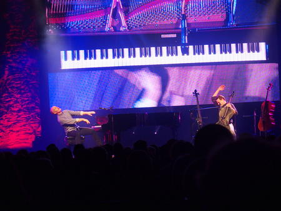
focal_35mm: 112
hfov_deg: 17.6
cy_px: 106
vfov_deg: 13.2
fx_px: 910
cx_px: 140
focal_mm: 24
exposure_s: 1/80
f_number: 2.8
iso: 400
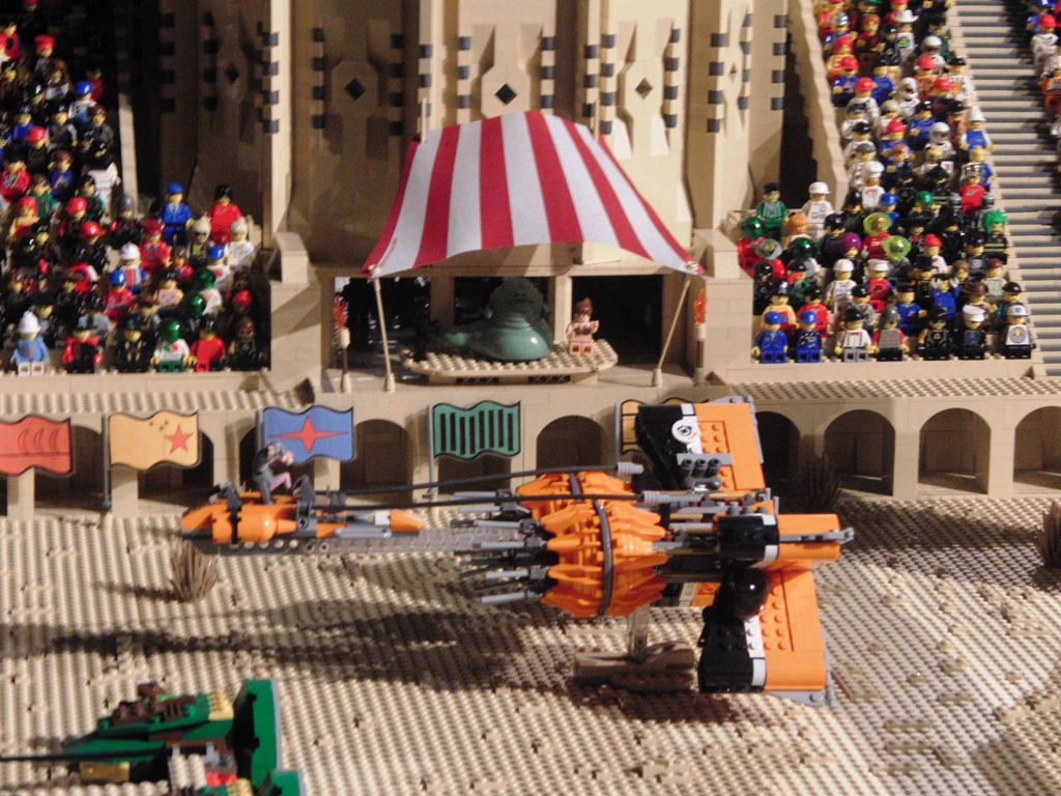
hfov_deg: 16.8
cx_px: 530
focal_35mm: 117
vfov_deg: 12.7
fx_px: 3586
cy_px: 398
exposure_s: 1/13
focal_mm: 20.8
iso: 400
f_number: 4.1
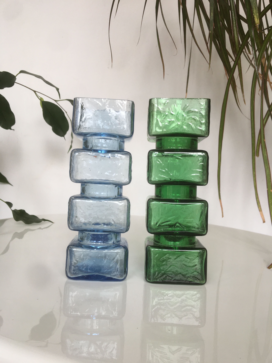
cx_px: 136
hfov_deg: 48.2
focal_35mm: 29
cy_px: 182
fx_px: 304
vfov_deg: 61.7
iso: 32
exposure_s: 1/100
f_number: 2.2
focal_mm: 4.15
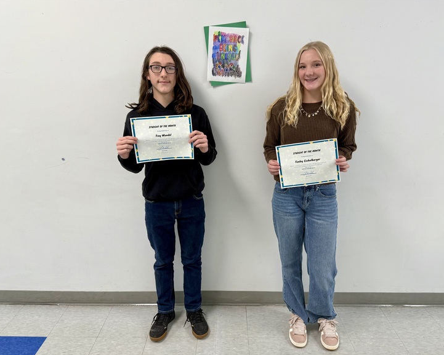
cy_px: 182
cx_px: 227
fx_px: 342
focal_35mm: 26
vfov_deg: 54.9
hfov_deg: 66.0
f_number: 1.78
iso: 160
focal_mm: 6.76
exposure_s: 1/120
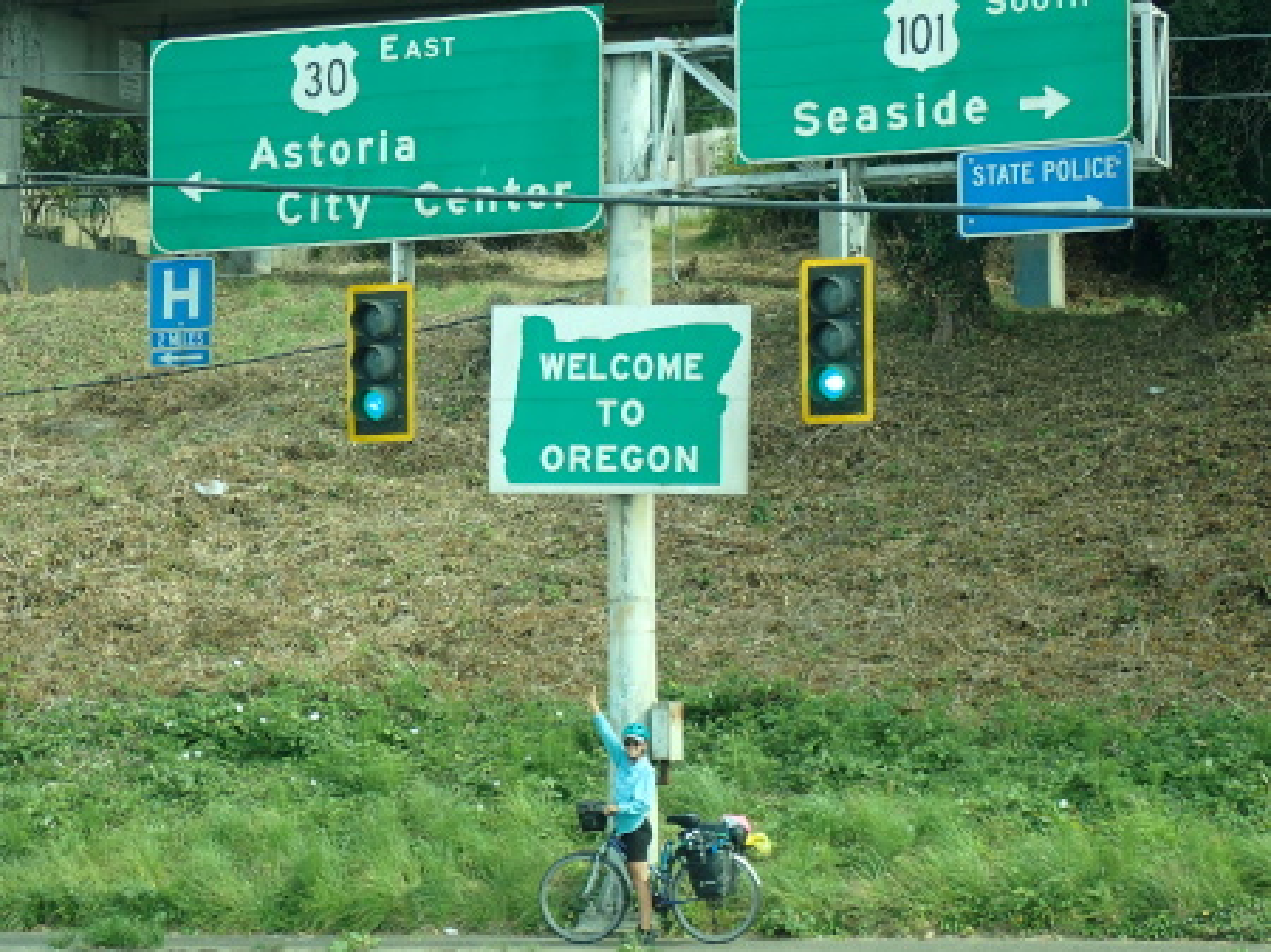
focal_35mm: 100
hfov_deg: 19.6
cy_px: 476
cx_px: 636
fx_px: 3670
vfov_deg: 14.8
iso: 125
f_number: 4.9
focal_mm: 18
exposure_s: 1/200
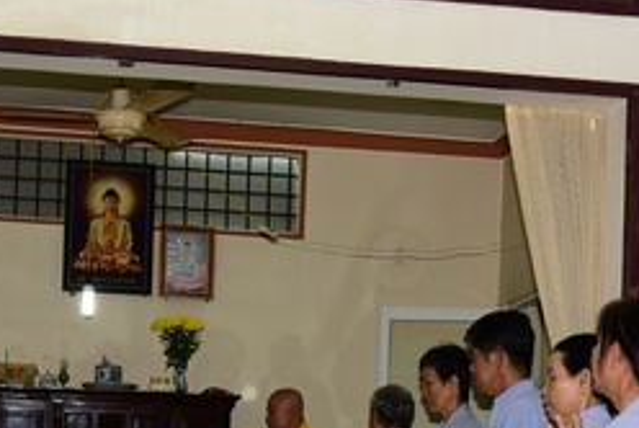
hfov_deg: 22.8
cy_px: 534
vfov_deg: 14.8
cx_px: 325
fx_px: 1582
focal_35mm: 89
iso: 500
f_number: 5
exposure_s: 1/80
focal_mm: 34
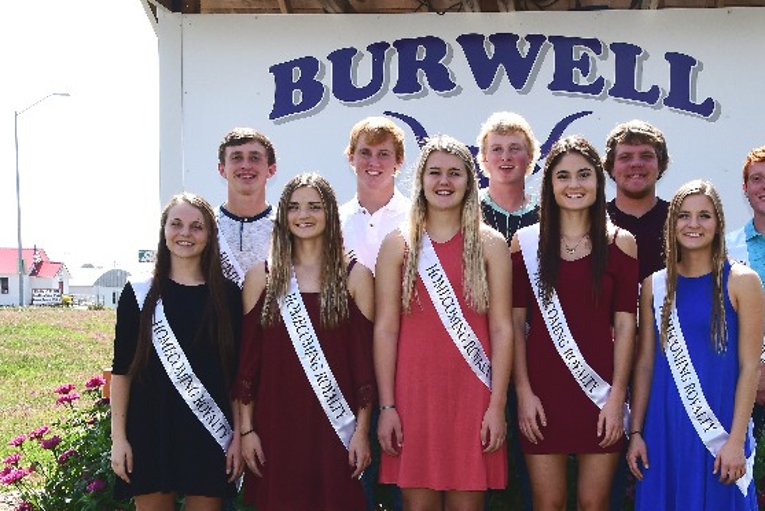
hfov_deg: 35.4
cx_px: 472
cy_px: 342
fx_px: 1191
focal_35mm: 56
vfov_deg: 24.1
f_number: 10
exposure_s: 1/250
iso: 320
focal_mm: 26
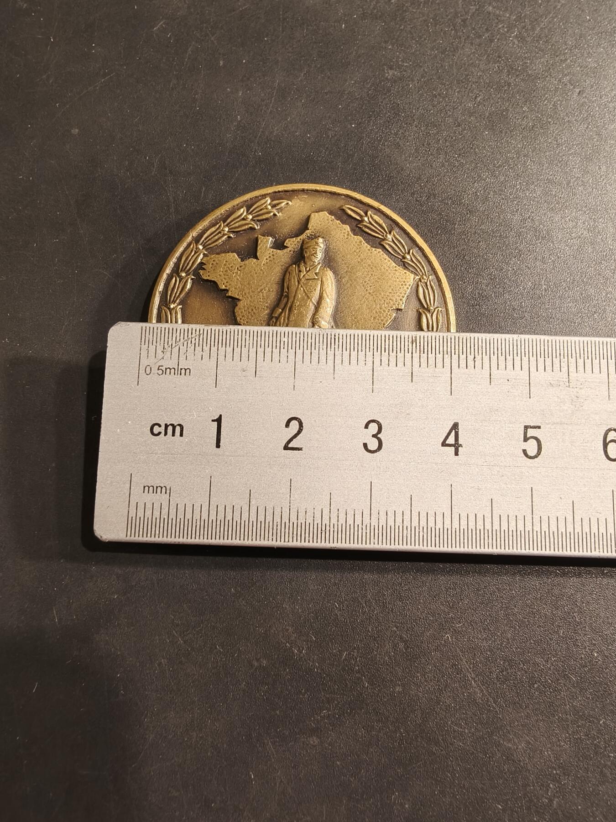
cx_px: 308
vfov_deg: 73.9
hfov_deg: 58.9
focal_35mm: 23
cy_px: 411
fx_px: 546
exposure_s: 1/65.9
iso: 160
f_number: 2
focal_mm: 2.32
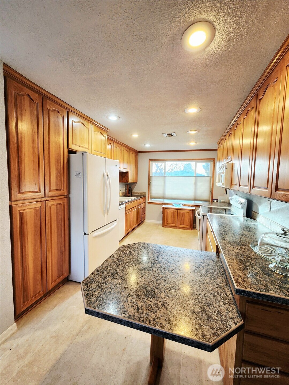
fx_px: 145
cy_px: 192
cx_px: 144
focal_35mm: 13
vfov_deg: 106.2
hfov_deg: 89.9
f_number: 2.2
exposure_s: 1/60.2
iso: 125
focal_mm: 2.2
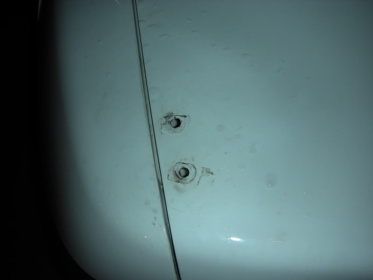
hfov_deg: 52.6
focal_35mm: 35
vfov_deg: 40.7
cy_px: 140
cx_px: 186
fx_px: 377
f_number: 3
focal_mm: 5.8
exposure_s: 1/60.1
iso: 50
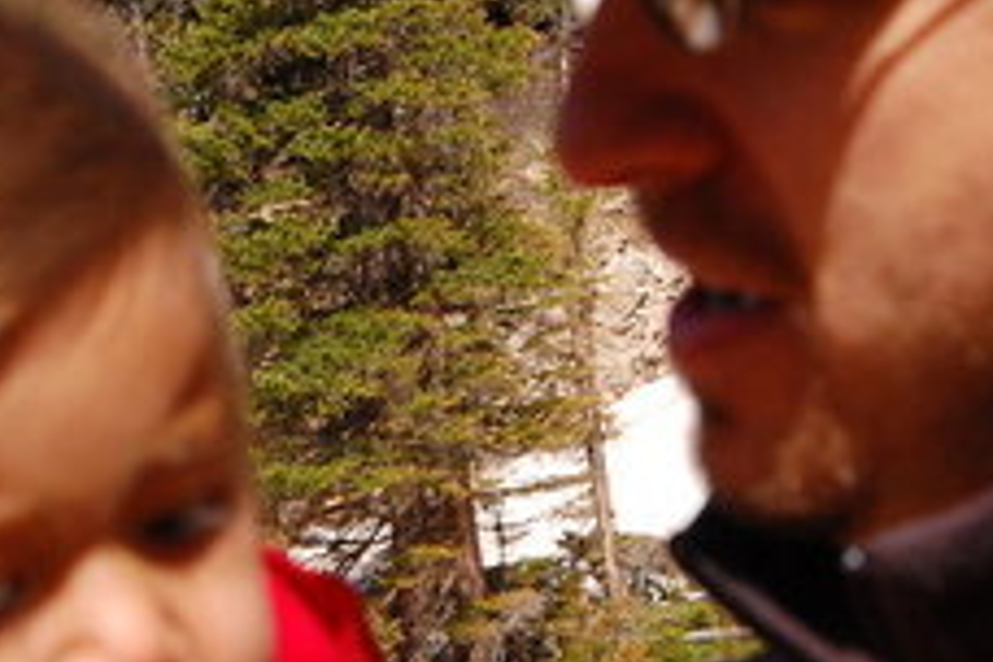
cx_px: 318
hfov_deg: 12.8
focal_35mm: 160
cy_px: 462
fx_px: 4413
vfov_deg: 8.6
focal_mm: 38
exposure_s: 1/500
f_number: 11
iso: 400
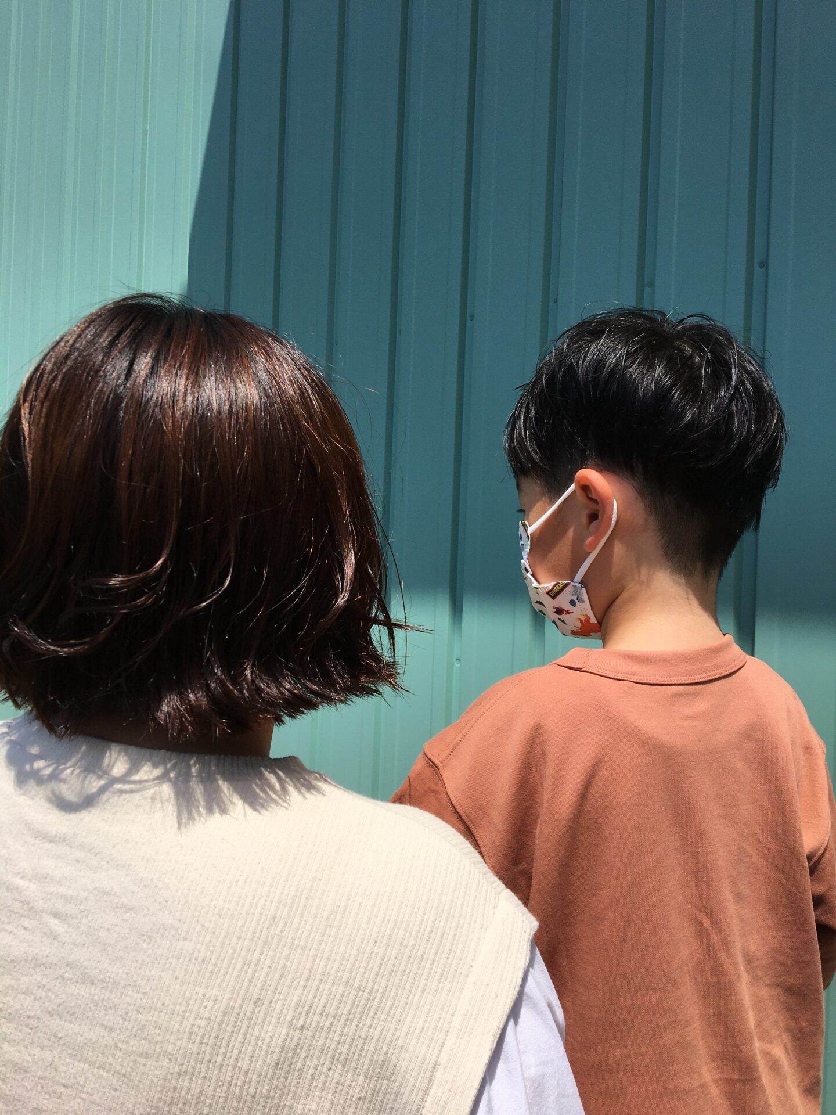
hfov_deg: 48.2
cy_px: 558
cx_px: 418
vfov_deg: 61.7
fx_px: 934
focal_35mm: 29
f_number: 2.2
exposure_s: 1/2331
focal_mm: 4.15
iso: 25
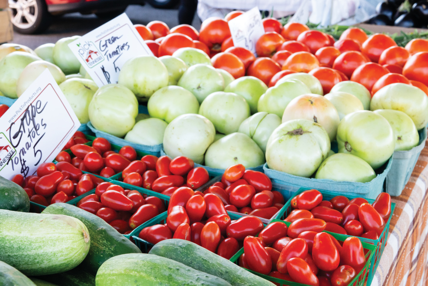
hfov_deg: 44.5
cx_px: 214
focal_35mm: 44
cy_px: 143
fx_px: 523
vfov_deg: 30.5
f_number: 5
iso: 500
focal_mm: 16.3
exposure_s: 1/160
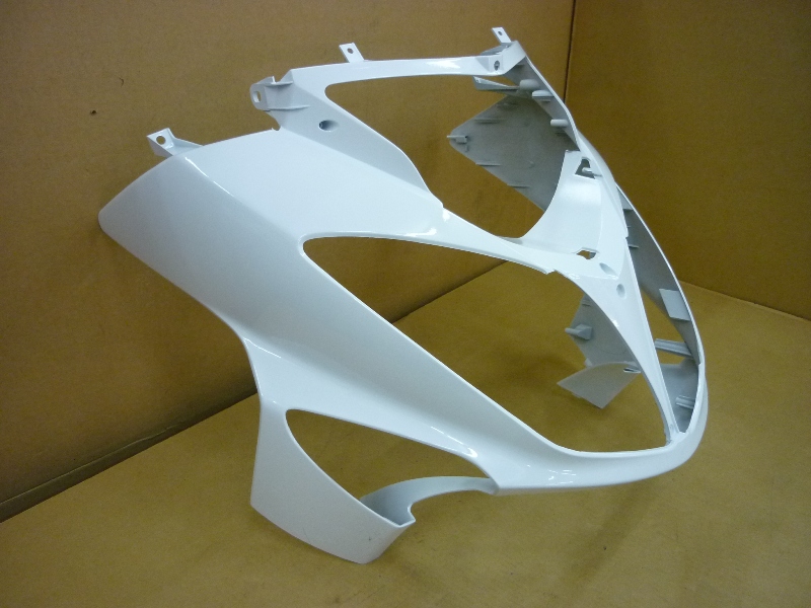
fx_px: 773
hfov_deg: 55.4
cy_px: 304
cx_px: 406
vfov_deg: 42.9
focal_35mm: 33
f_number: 2.8
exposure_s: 1/30
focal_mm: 5.5
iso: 320
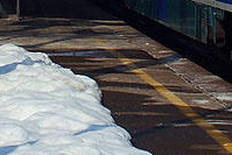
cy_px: -126
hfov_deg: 7.6
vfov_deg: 5.0
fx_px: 1738
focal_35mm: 270
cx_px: 119
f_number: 7.1
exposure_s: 1/640
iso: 100
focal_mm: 35
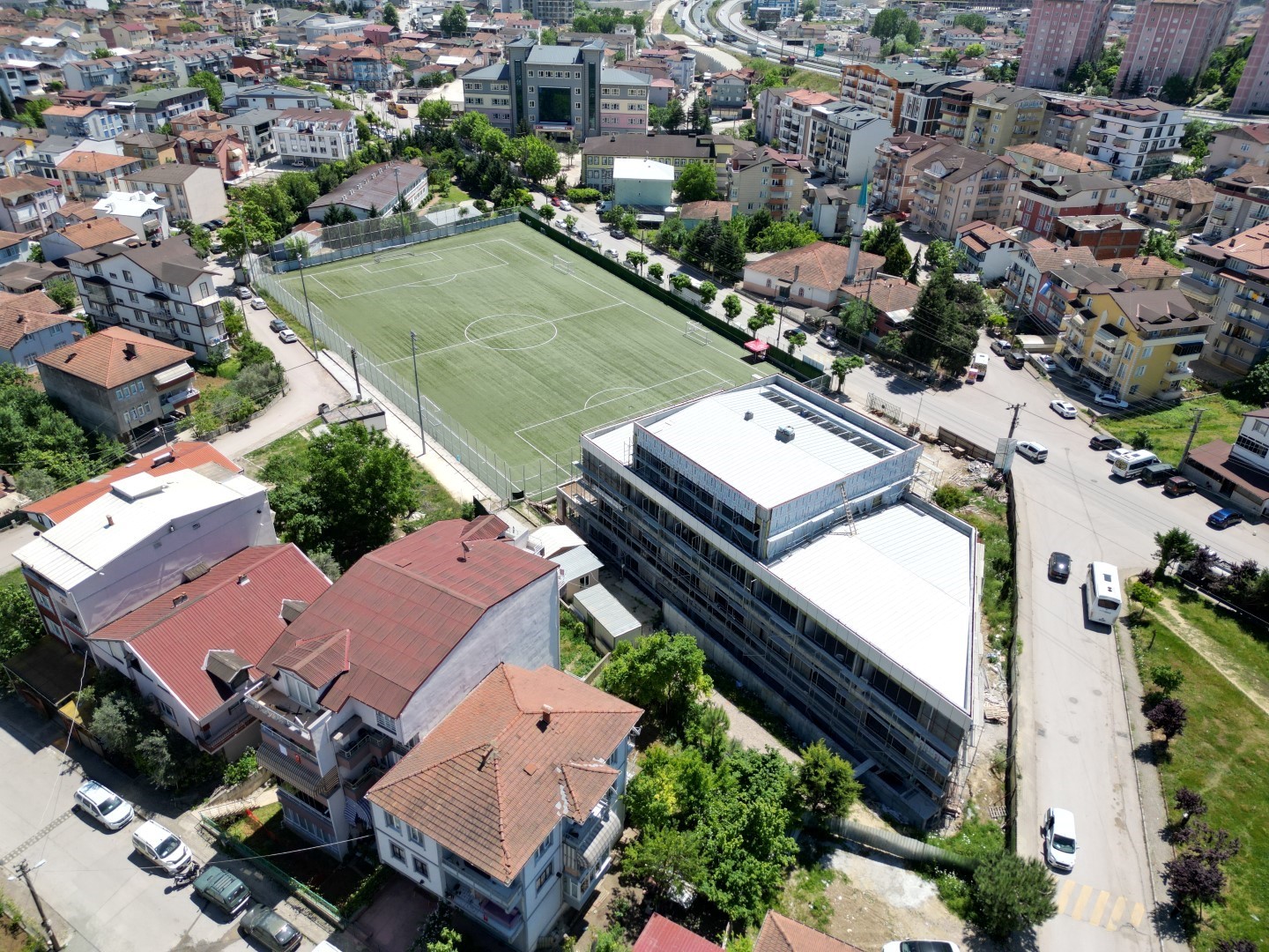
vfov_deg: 56.8
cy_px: 476
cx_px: 634
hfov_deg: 71.6
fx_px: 880
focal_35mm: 24
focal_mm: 6.72
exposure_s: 1/3200
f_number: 1.7
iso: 110
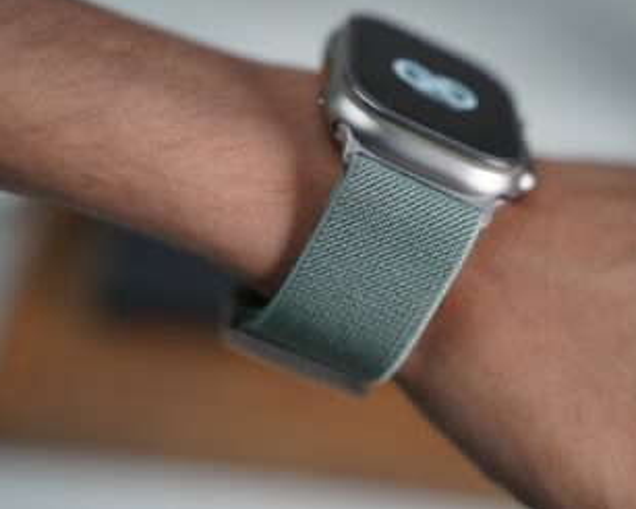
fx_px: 1450
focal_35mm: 77
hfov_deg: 24.7
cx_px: 379
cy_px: 235
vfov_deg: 19.9
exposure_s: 1/200
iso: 1600
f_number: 2.8
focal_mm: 63
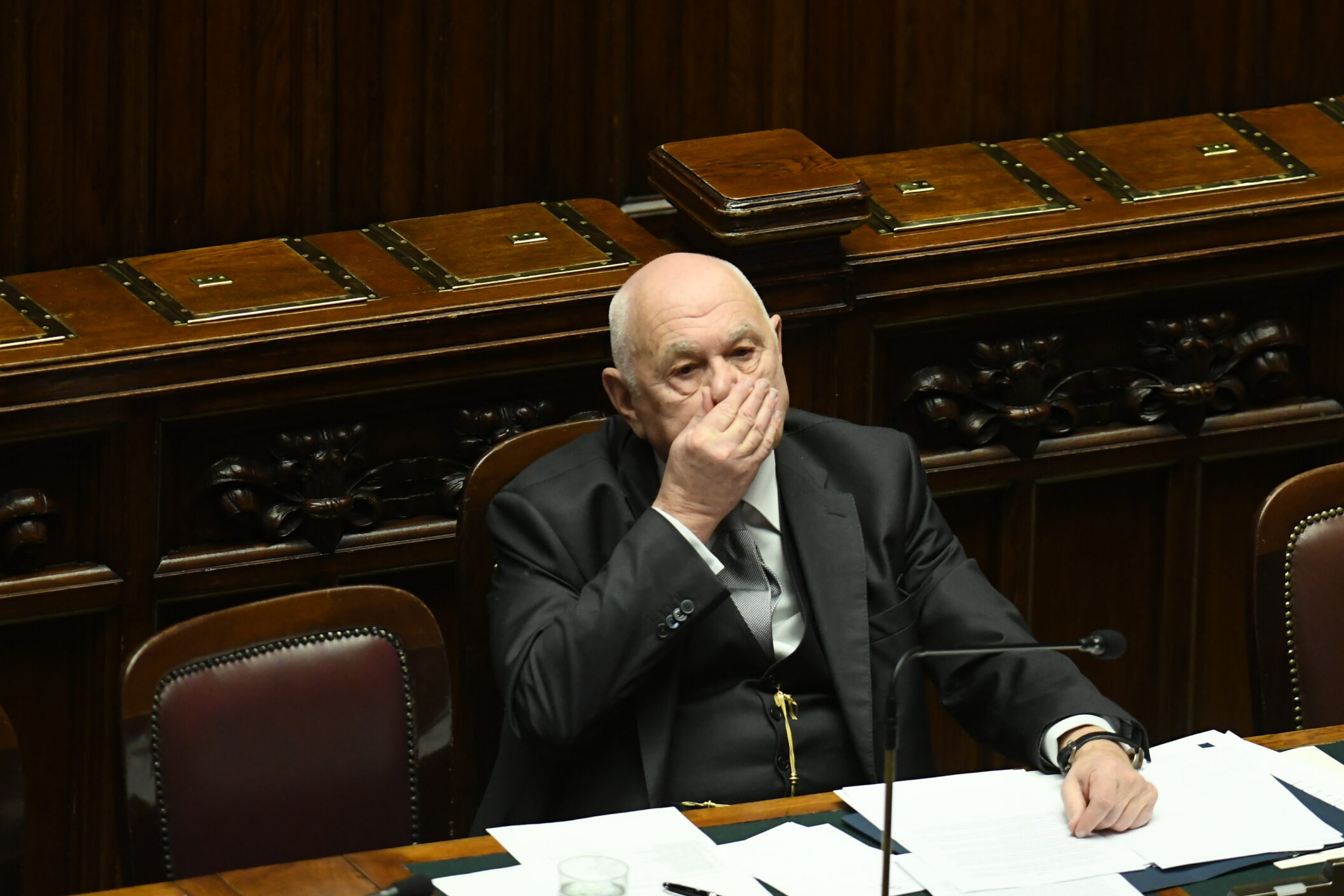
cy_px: 475
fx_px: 20272
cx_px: 802
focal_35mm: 543
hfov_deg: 3.8
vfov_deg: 2.5
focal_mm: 300
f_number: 2.8
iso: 3200
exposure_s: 1/200
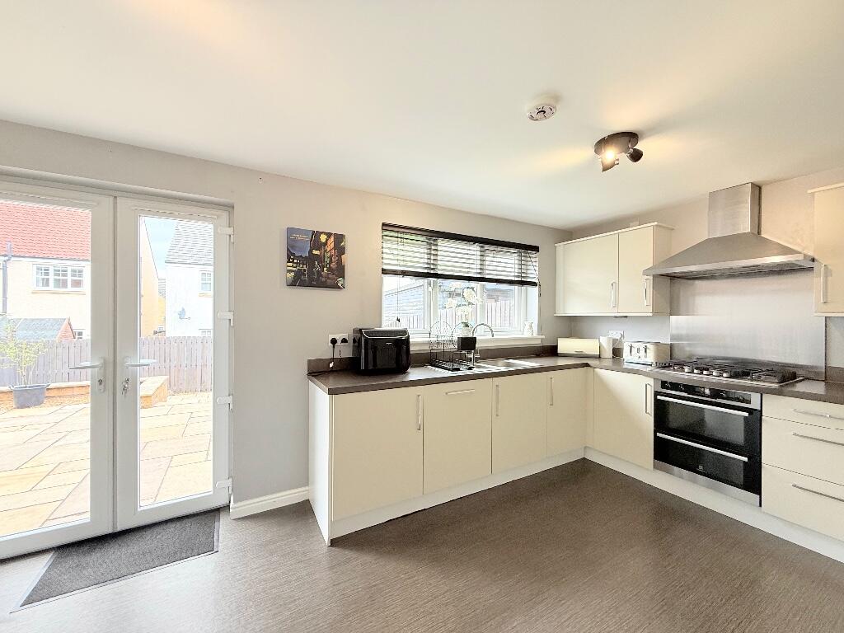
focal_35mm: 14
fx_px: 341
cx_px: 422
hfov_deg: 102.1
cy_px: 316
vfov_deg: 85.7
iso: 100
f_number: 2.2
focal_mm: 2.22
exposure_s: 1/99
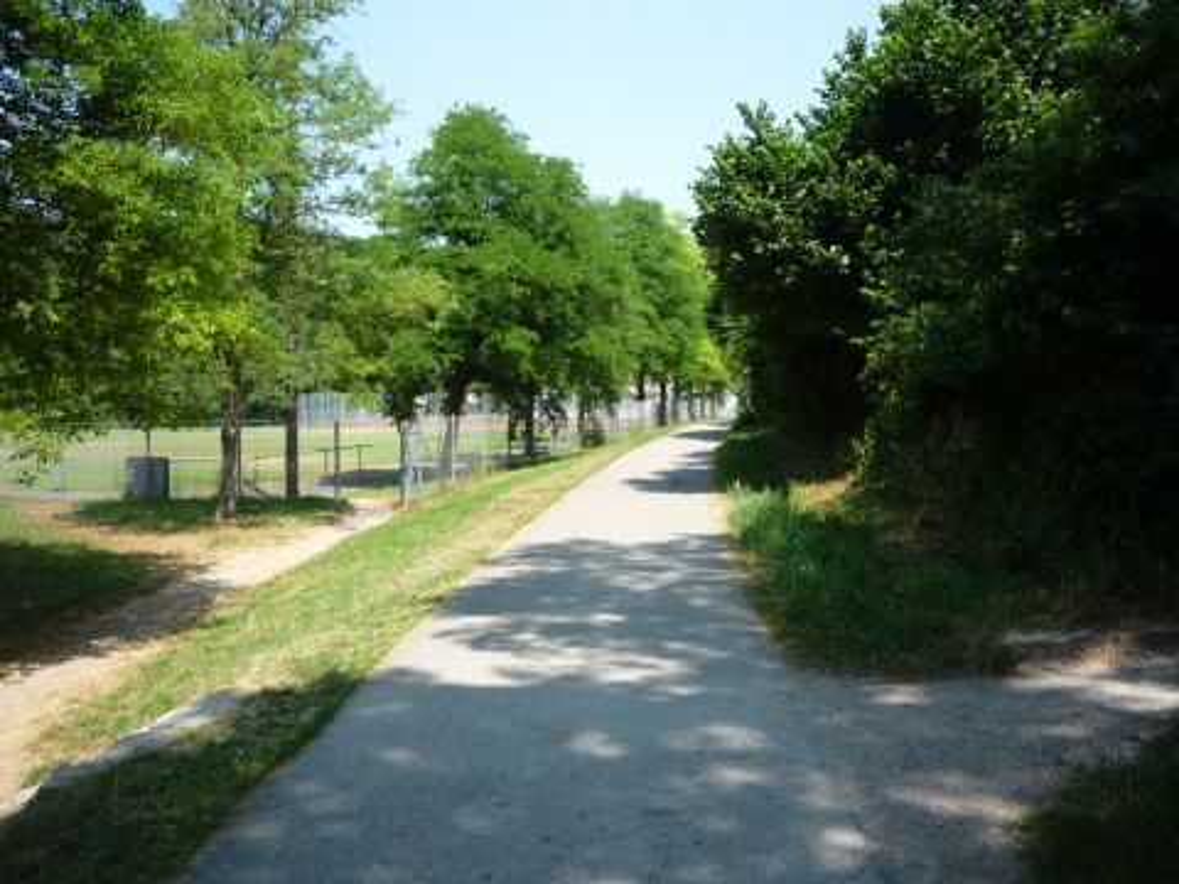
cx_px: 590
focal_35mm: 32
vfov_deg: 44.2
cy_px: 442
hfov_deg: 56.8
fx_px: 1090
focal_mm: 5.2
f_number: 4
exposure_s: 1/320
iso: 100
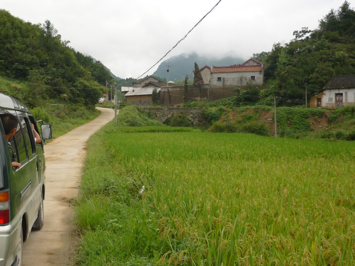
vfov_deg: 29.6
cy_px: 118
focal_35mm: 49
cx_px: 107
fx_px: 502
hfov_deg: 38.3
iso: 100
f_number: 2.8
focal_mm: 5.5
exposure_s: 1/320
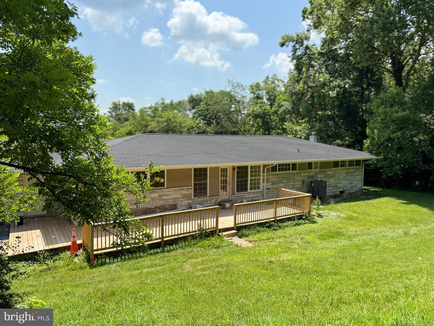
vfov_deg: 56.8
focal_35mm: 24
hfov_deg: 71.6
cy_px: 163
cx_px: 217
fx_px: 301
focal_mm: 6.76
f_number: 1.78
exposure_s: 1/4167
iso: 100
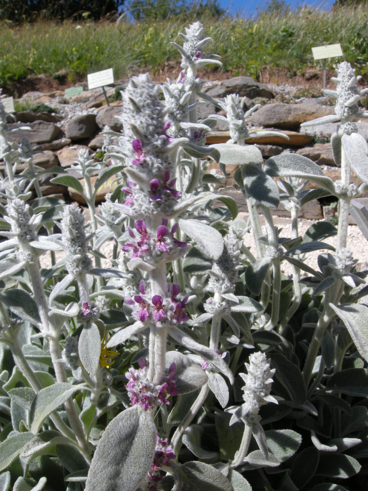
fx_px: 496
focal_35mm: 35
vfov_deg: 52.6
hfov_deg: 40.7
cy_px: 246
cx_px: 184
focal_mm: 7.5
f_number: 6.1
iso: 64
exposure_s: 1/210
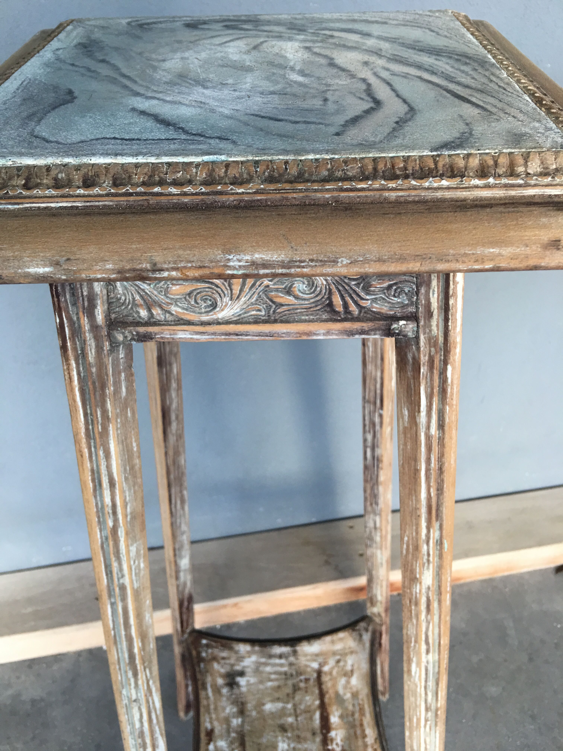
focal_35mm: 29
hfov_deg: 48.2
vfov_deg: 61.7
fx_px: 629
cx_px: 282
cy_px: 376
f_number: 2.2
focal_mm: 4.15
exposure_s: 1/33
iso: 32
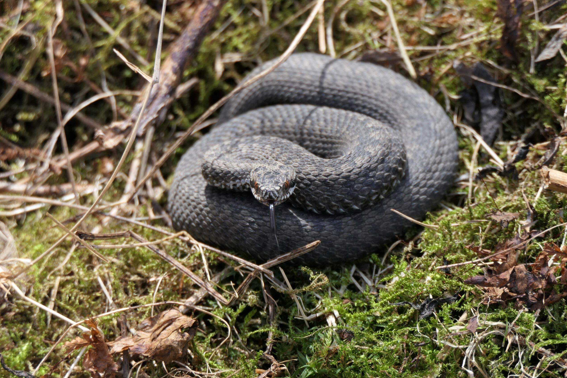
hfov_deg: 11.9
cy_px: 187
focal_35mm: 173
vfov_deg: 7.9
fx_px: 2725
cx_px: 286
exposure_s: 1/250
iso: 125
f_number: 4.3
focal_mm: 62.9
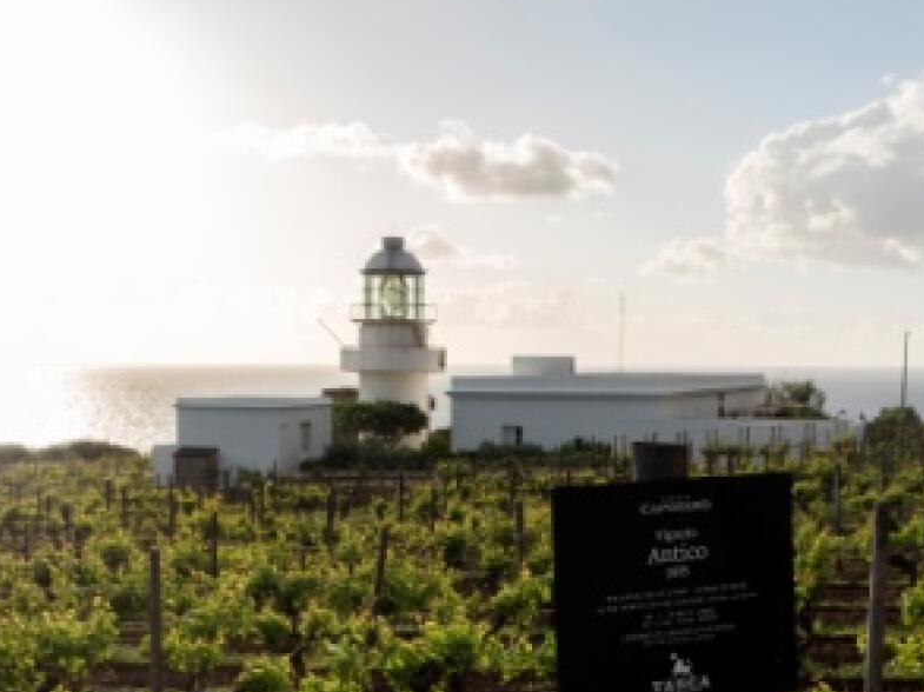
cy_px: 477
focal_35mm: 52
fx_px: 1387
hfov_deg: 36.8
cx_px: 513
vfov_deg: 27.8
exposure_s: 1/640
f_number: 5
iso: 200
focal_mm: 17
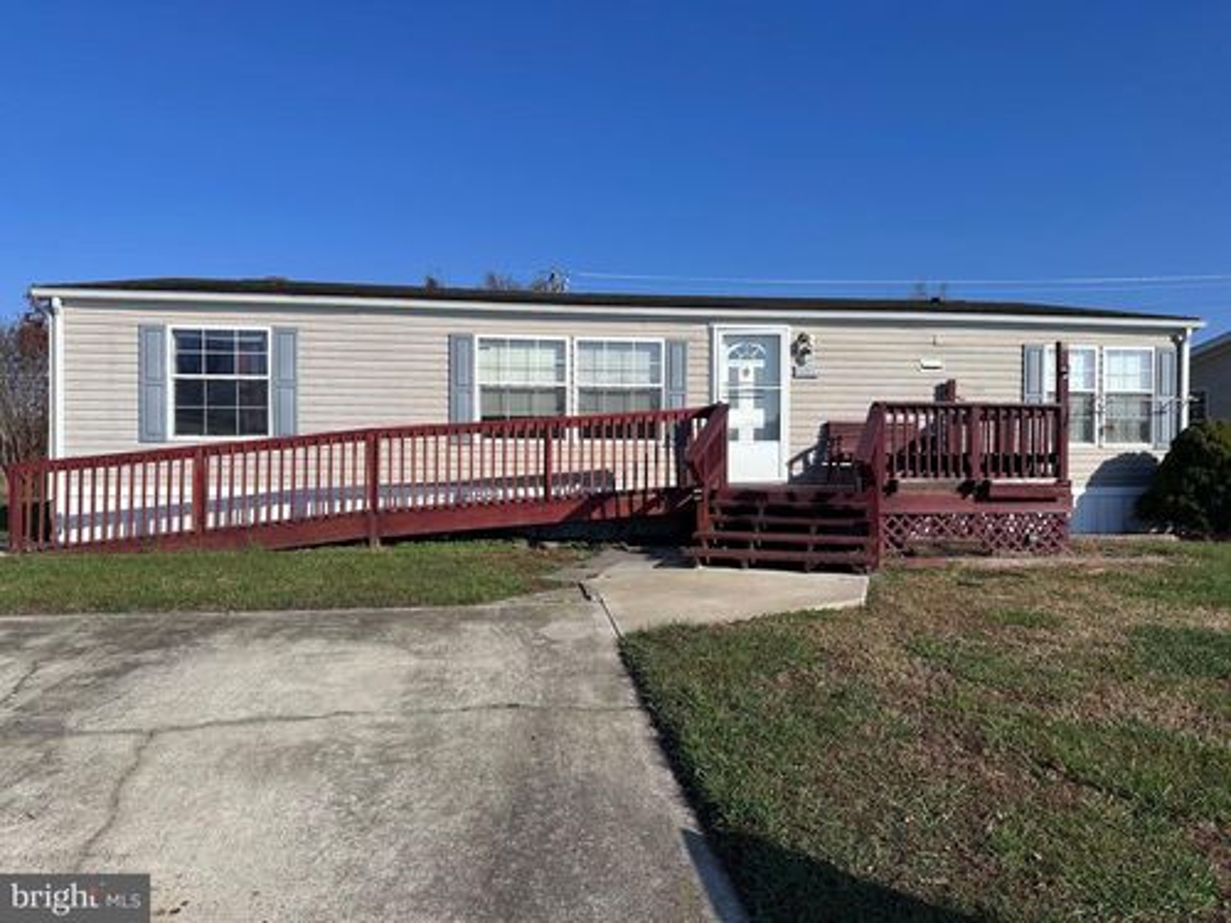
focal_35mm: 24
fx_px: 853
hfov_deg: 71.6
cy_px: 462
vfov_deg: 56.8
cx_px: 616
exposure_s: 1/6623
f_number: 1.78
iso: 80
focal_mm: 6.86
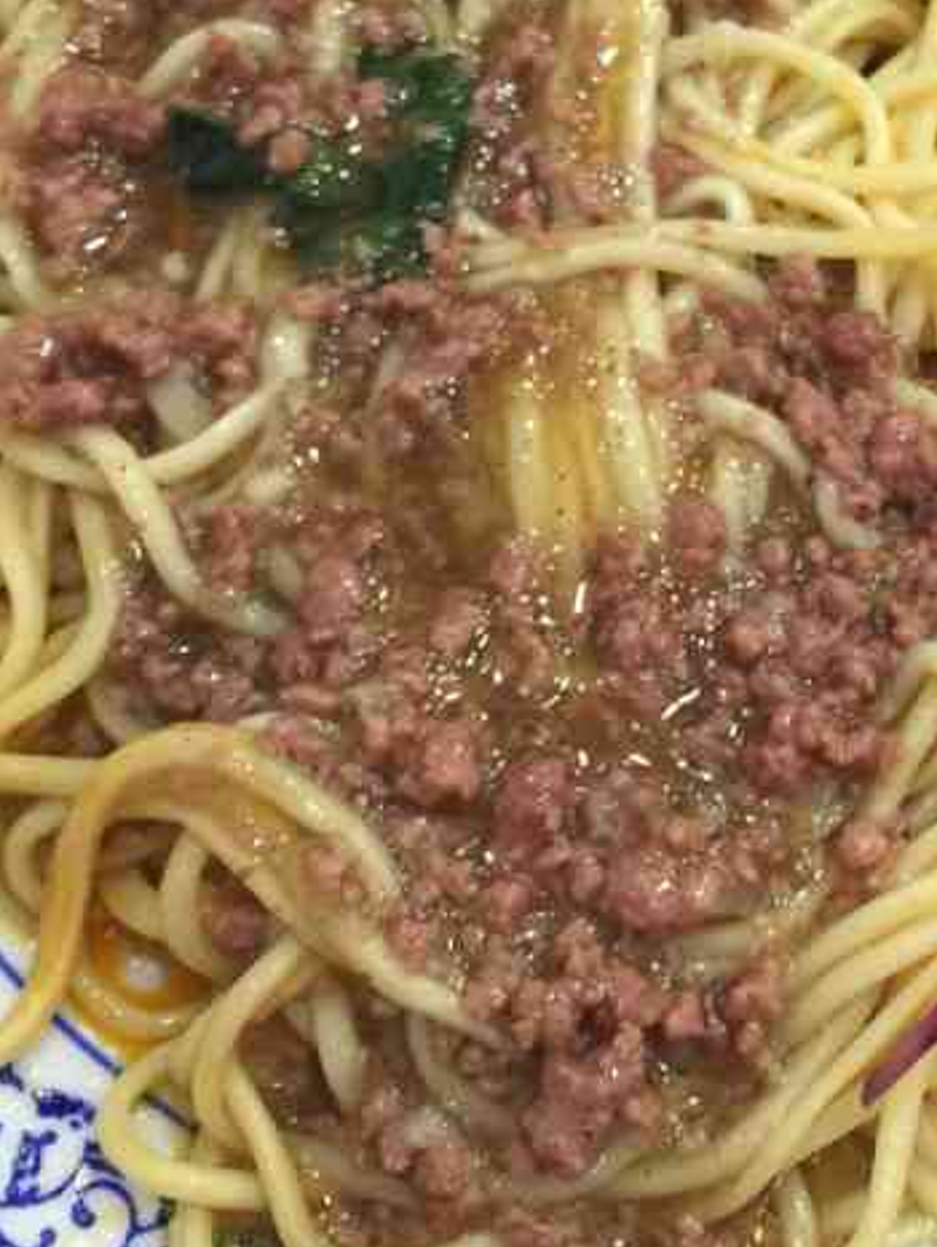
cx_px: 763
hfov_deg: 24.8
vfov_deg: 32.7
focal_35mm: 58
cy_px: 341
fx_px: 2091
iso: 125
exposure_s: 1/33
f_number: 2.2
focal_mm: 4.15
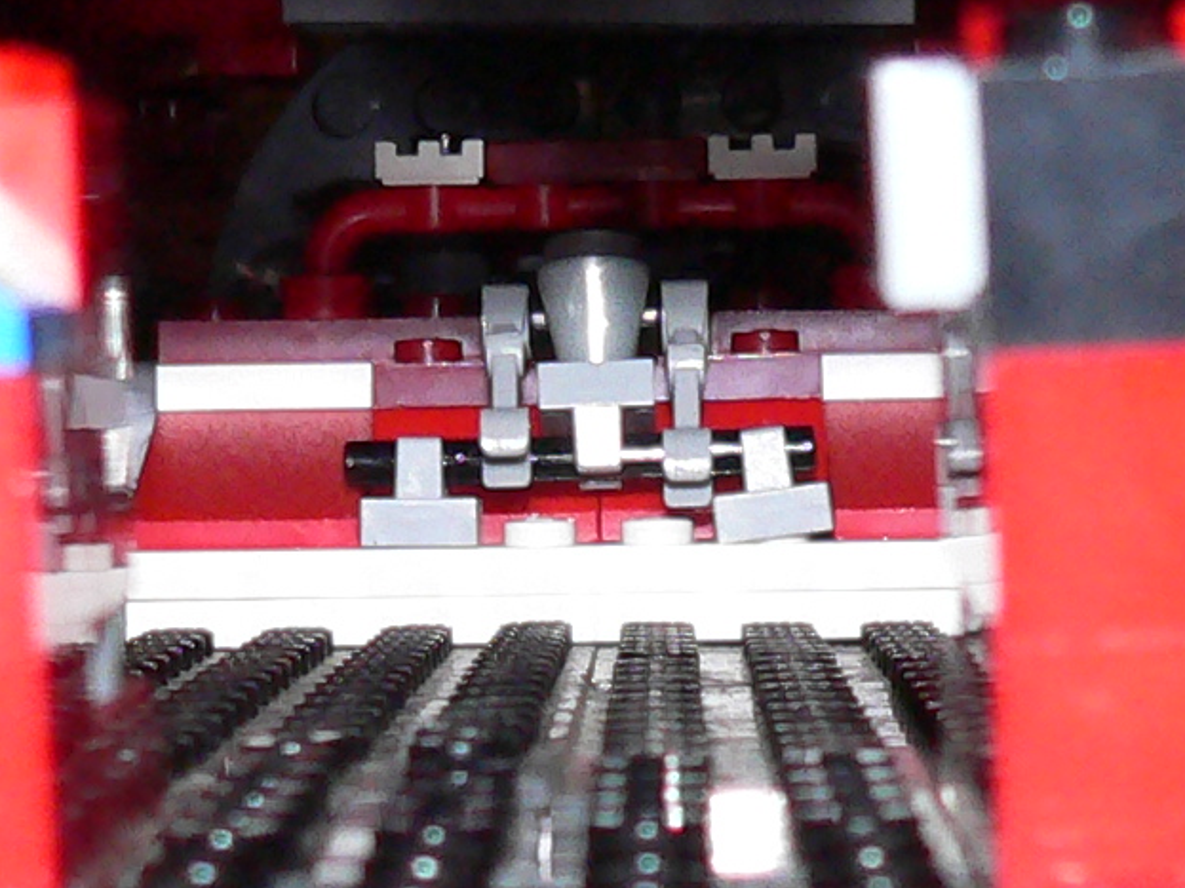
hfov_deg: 13.3
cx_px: 573
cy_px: 707
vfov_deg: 10.0
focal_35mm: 148
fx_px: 5065
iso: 200
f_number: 2.8
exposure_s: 1/80
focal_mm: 6
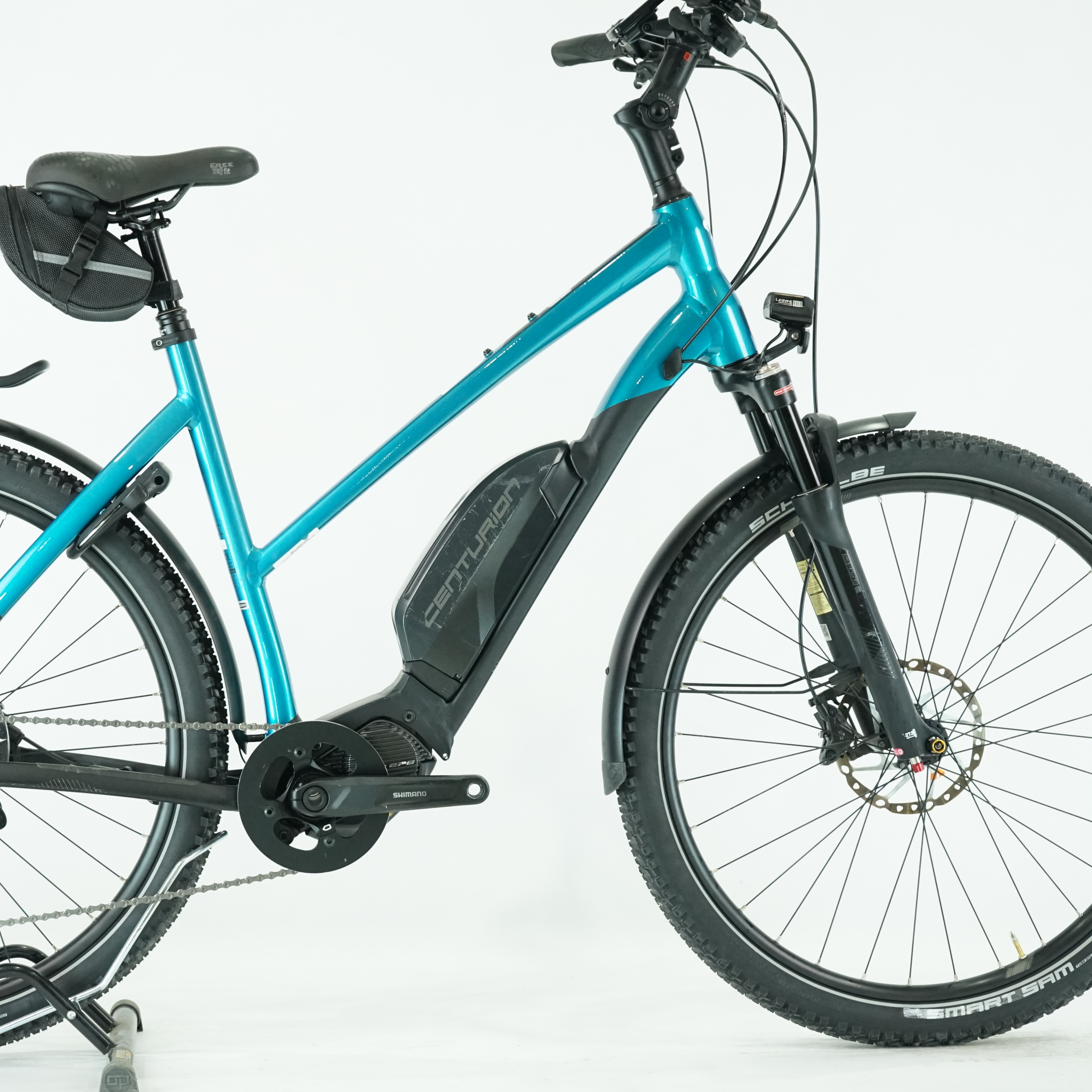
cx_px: 401
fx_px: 3069
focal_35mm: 86
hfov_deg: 20.1
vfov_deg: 20.2
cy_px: 546
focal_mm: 67
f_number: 5.6
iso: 2500
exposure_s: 1/200
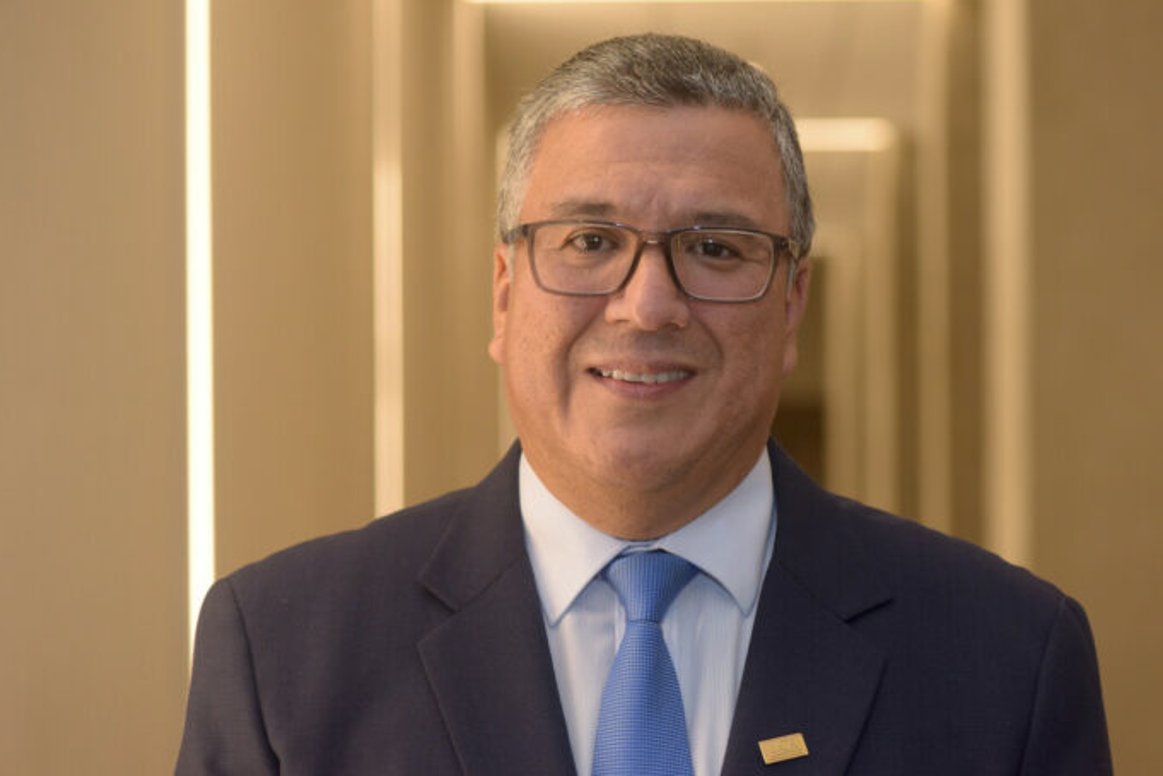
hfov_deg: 18.9
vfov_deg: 12.7
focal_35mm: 108
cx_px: 586
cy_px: 382
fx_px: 3489
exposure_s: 1/100
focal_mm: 105
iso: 1000
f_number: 5.6
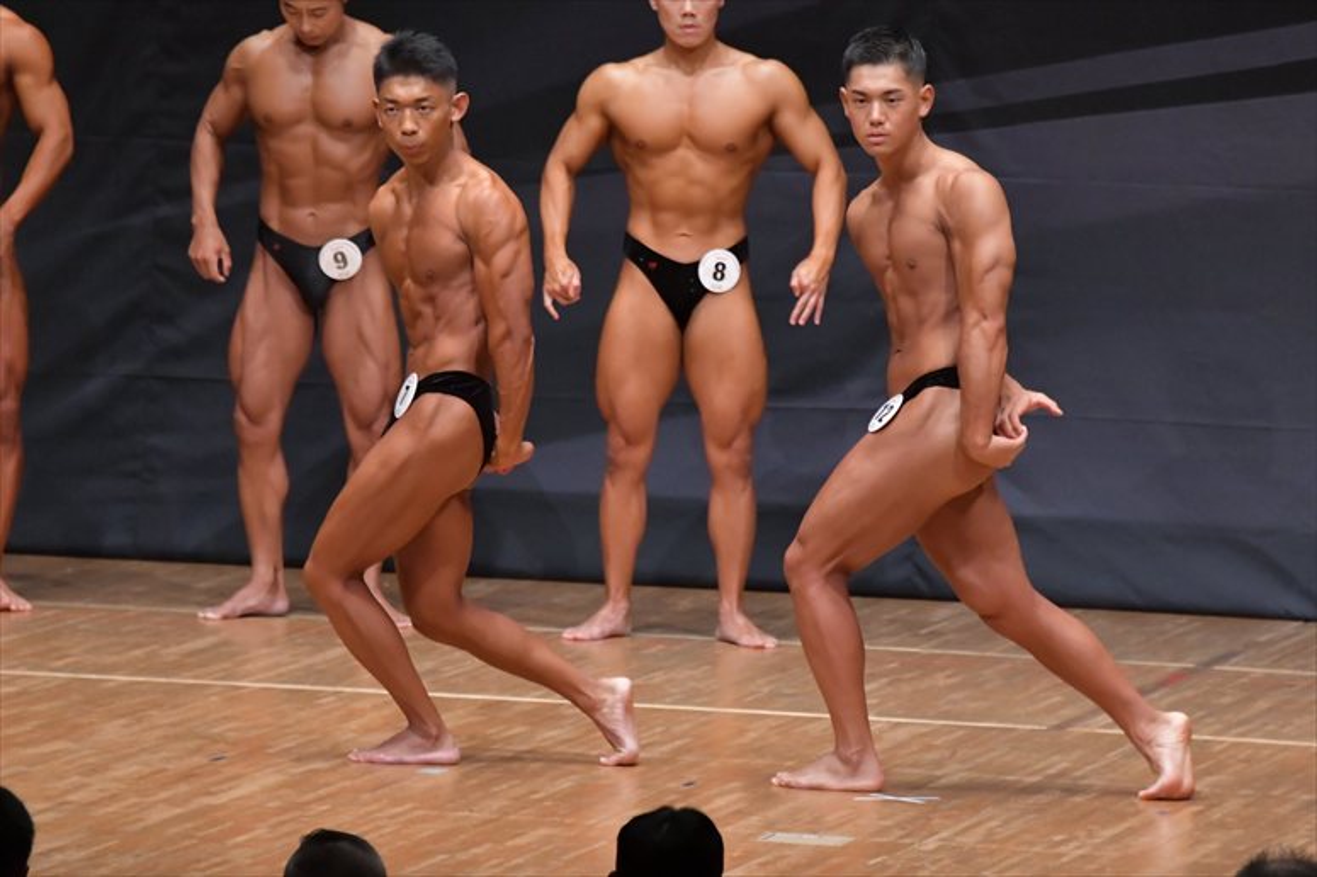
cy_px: 438
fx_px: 11518
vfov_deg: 4.4
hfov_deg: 6.5
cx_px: 658
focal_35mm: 315
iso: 6400
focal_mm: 210
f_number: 5.6
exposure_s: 1/400
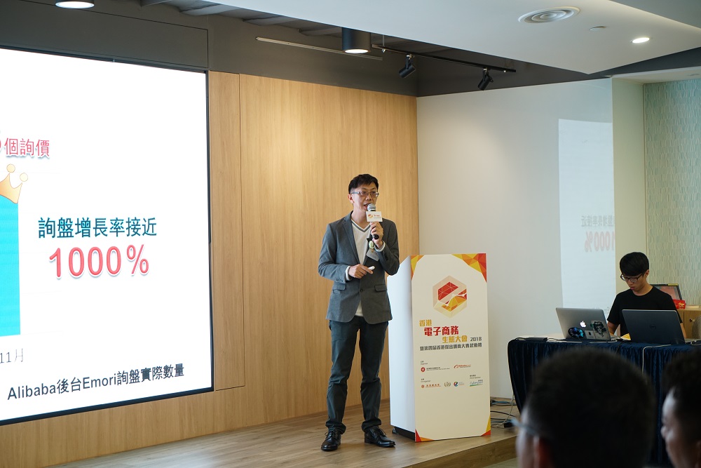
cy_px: 234
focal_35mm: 60
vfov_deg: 22.6
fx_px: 1168
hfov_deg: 33.4
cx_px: 350
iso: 1000
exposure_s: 1/80
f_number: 5
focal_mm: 60
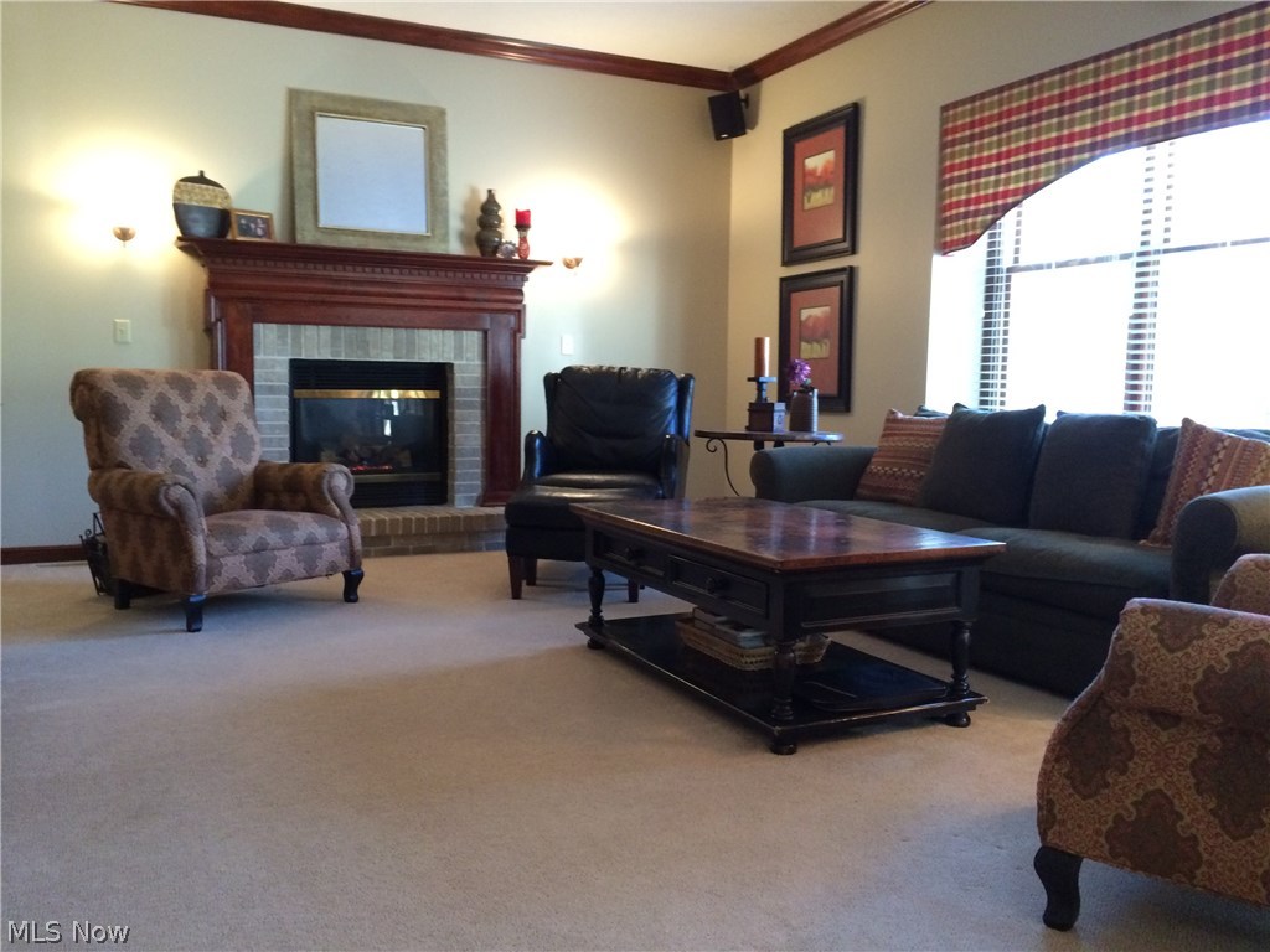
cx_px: 635
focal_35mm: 29
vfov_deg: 48.2
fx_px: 1064
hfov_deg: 61.7
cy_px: 476
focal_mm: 4.15
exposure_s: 1/30
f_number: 2.2
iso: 250
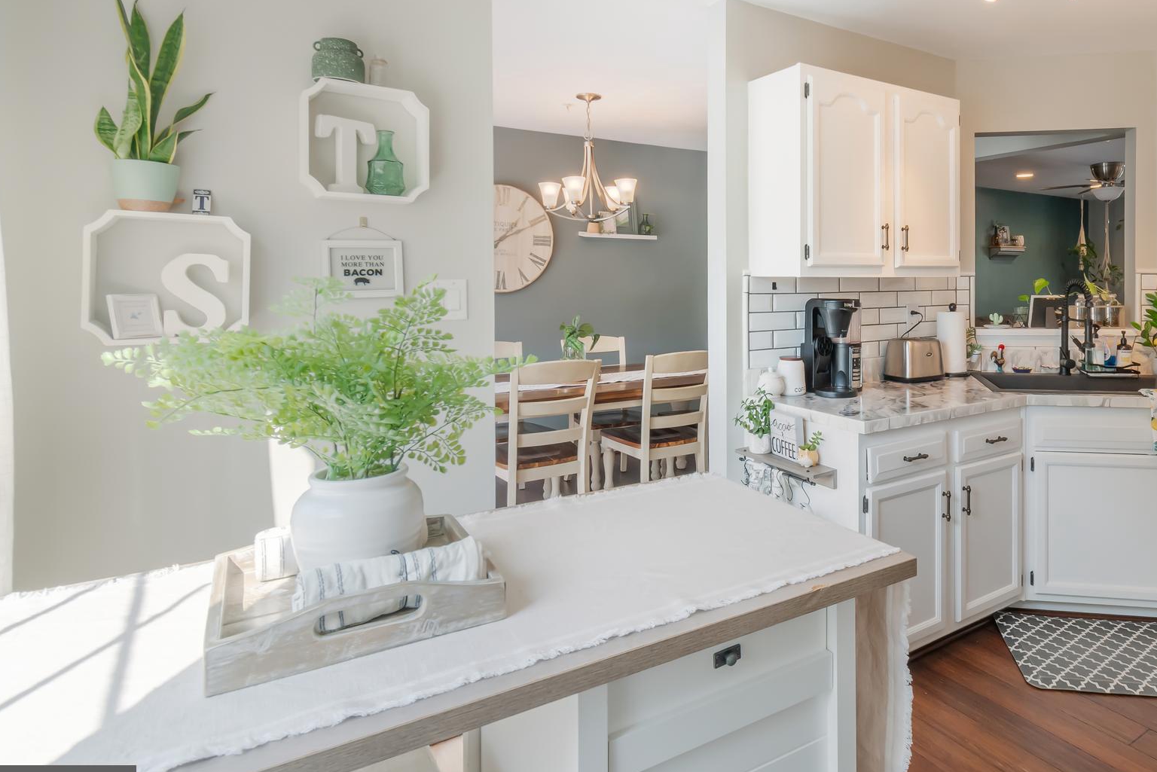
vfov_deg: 61.4
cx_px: 740
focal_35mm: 20
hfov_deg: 82.0
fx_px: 643
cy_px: 306
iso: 400
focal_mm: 10
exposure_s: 1/15
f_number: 10
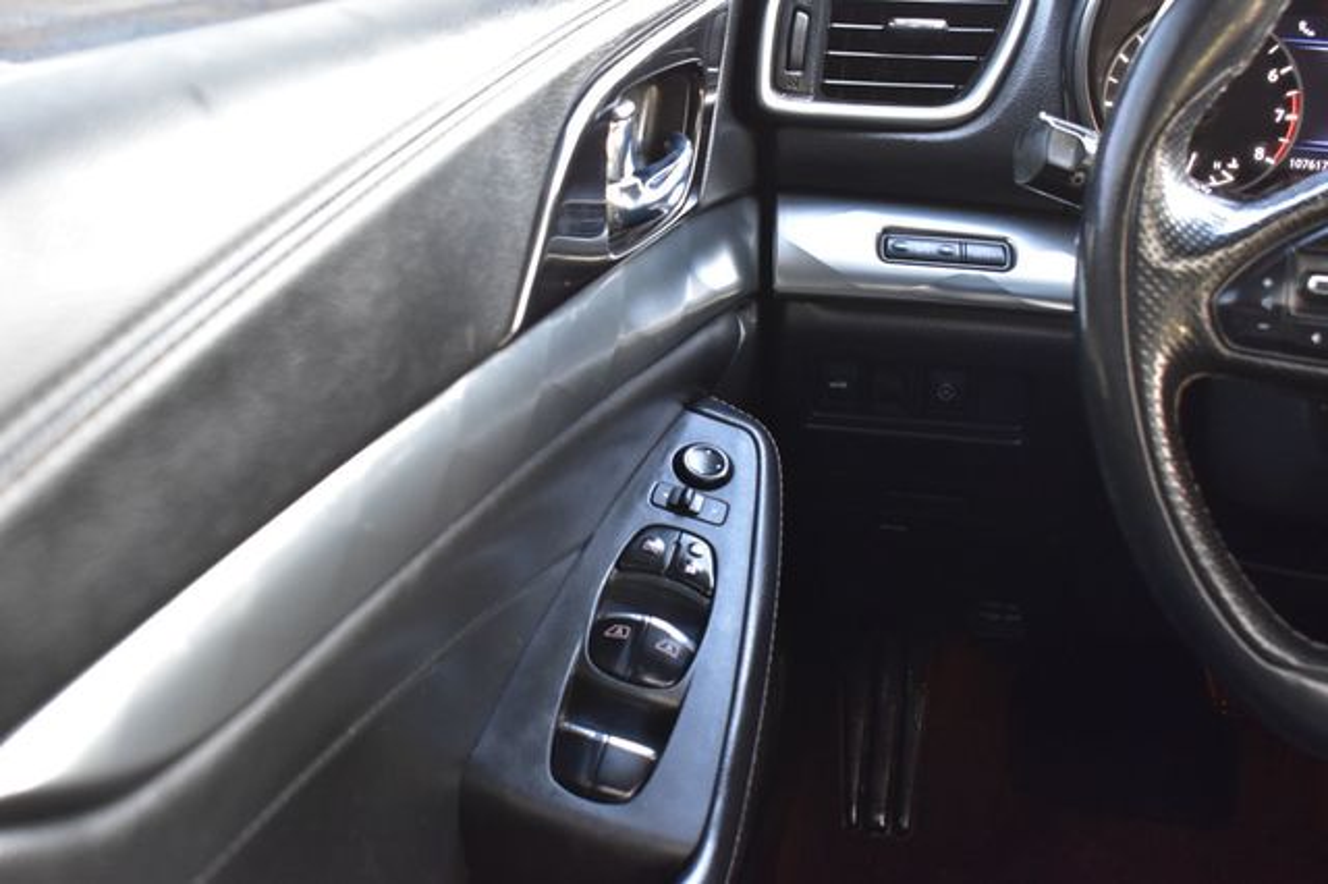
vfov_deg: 31.9
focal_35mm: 42
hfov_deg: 46.4
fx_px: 1548
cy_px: 442
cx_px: 664
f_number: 6.3
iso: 1400
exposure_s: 1/15
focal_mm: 28
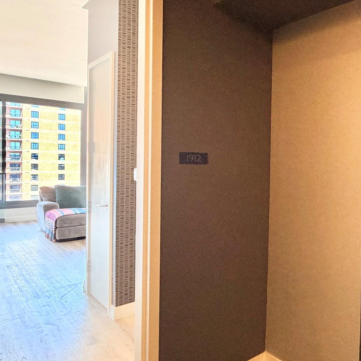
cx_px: 362
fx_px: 330
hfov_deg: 47.5
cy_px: 169
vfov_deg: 57.3
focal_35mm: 28
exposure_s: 1/60
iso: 250
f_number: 2.2
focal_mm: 2.22
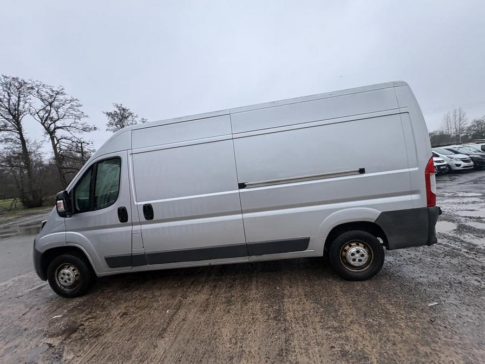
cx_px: 242
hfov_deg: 102.1
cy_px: 182
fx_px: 196
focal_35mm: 14
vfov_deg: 85.7
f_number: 2.2
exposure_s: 1/99
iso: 64
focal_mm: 2.22
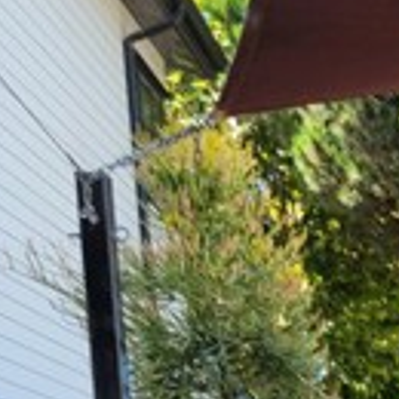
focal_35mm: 113
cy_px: 675
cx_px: 737
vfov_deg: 14.0
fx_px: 1474
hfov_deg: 13.7
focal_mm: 5.4
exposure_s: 1/312
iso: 40
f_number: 1.8
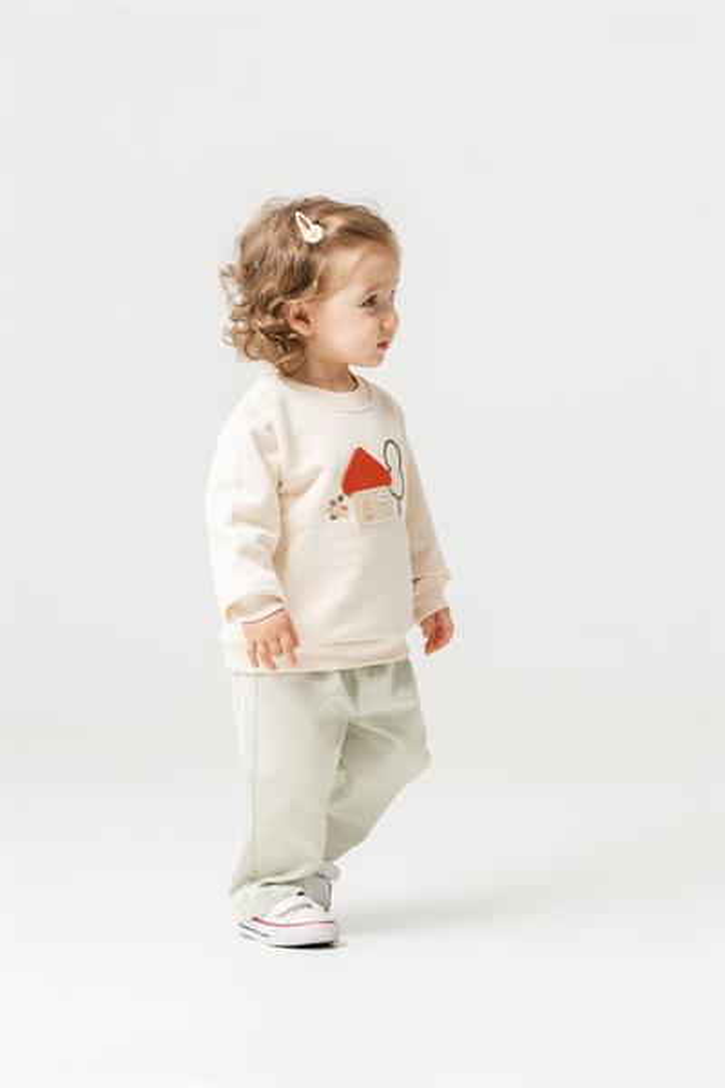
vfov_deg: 17.3
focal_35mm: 118
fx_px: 3564
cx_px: 362
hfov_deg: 11.6
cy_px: 544
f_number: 8
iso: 160
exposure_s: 1/160
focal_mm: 118
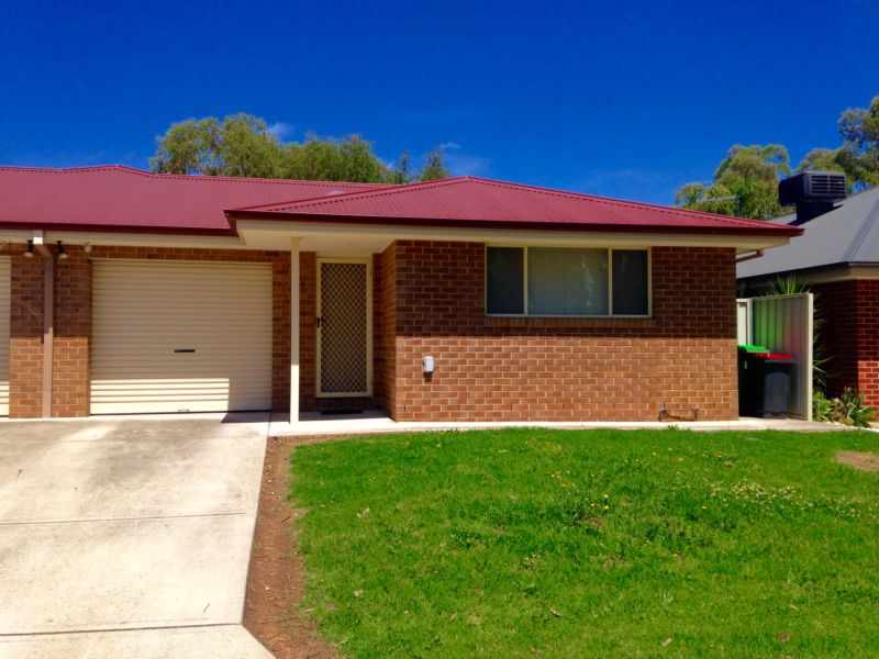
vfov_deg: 42.9
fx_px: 838
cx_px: 440
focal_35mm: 33
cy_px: 330
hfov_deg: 55.4
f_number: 2.4
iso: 50
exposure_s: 1/1808
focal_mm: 4.12
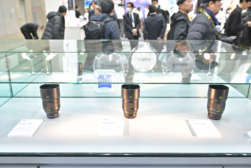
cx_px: 126
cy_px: 84
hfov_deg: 58.7
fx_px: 223
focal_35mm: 32
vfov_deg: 41.1
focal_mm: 32
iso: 2000
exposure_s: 1/200
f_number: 3.5
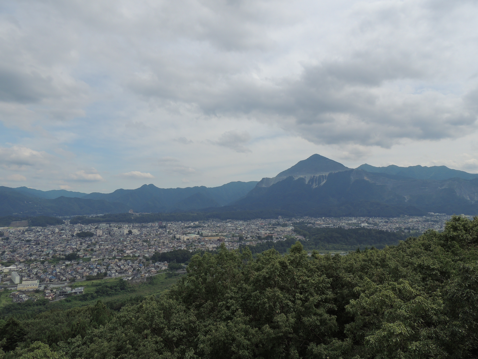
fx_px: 331
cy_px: 180
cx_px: 239
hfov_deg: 71.6
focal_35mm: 24
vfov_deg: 56.8
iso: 100
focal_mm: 4.3
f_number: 3.3
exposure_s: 1/1600
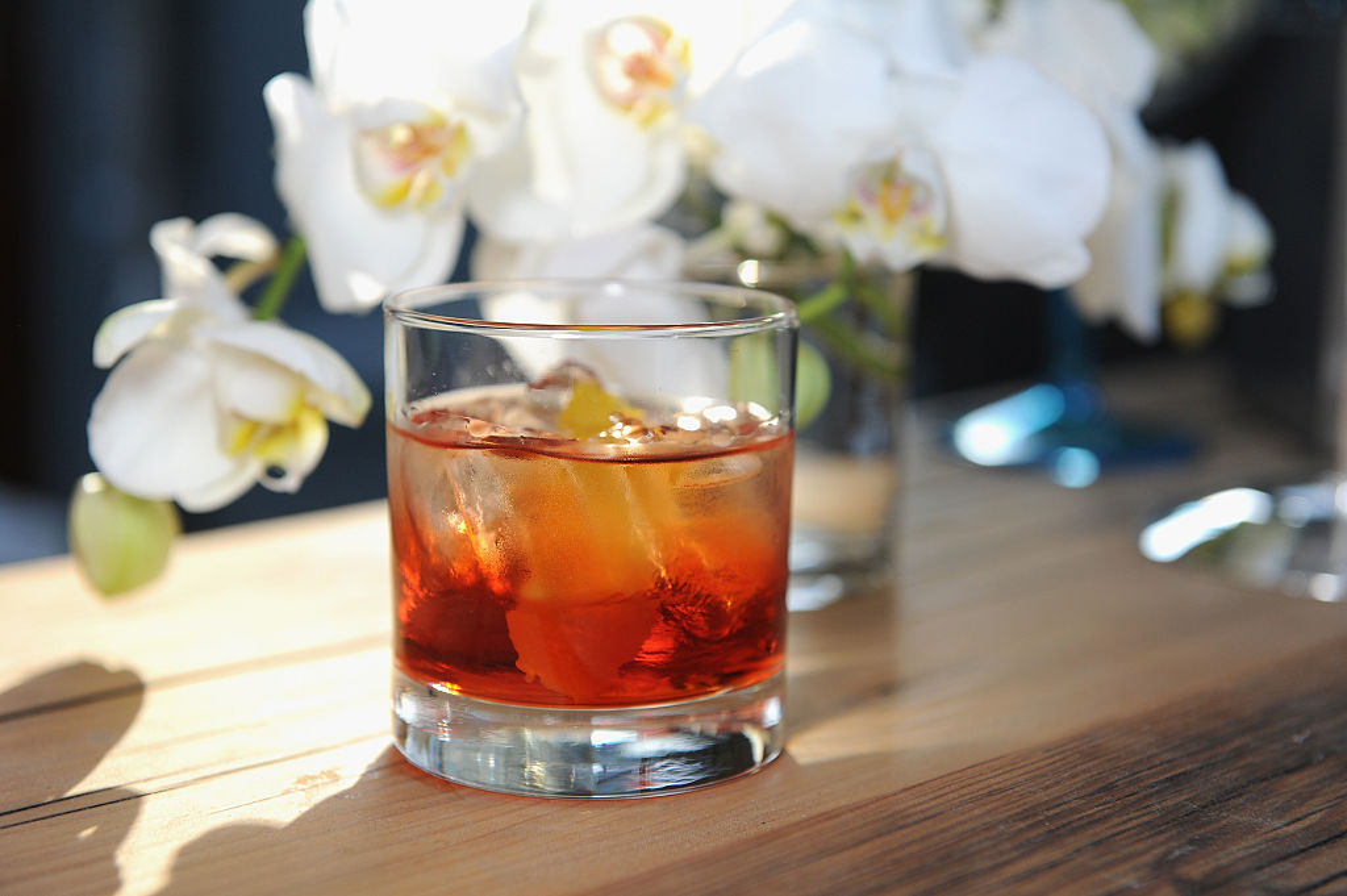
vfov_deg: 20.6
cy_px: 448
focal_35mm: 66
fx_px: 2467
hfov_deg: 30.5
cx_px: 674
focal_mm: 66
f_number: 4.5
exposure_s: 1/1250
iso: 640
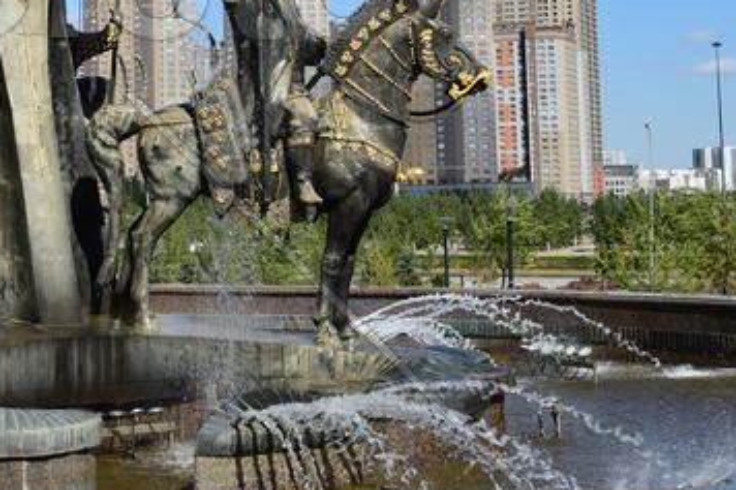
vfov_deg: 15.2
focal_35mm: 88
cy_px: -12
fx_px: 1798
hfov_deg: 22.4
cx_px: 21
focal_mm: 24
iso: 100
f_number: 9
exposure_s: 1/250
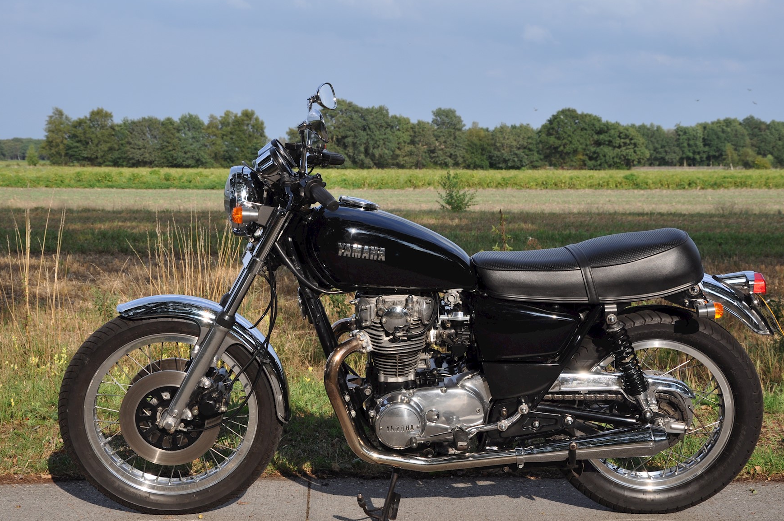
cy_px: 277
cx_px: 400
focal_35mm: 63
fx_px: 1370
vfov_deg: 21.5
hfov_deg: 31.9
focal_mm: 38
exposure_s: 1/320
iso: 200
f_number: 9
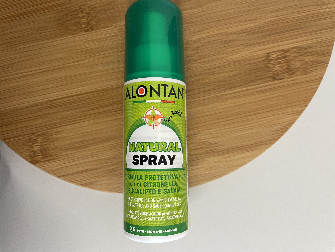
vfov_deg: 53.1
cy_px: 126
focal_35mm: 26
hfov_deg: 67.3
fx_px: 252
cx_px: 168
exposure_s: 1/100
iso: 125
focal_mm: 4.2
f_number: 1.6
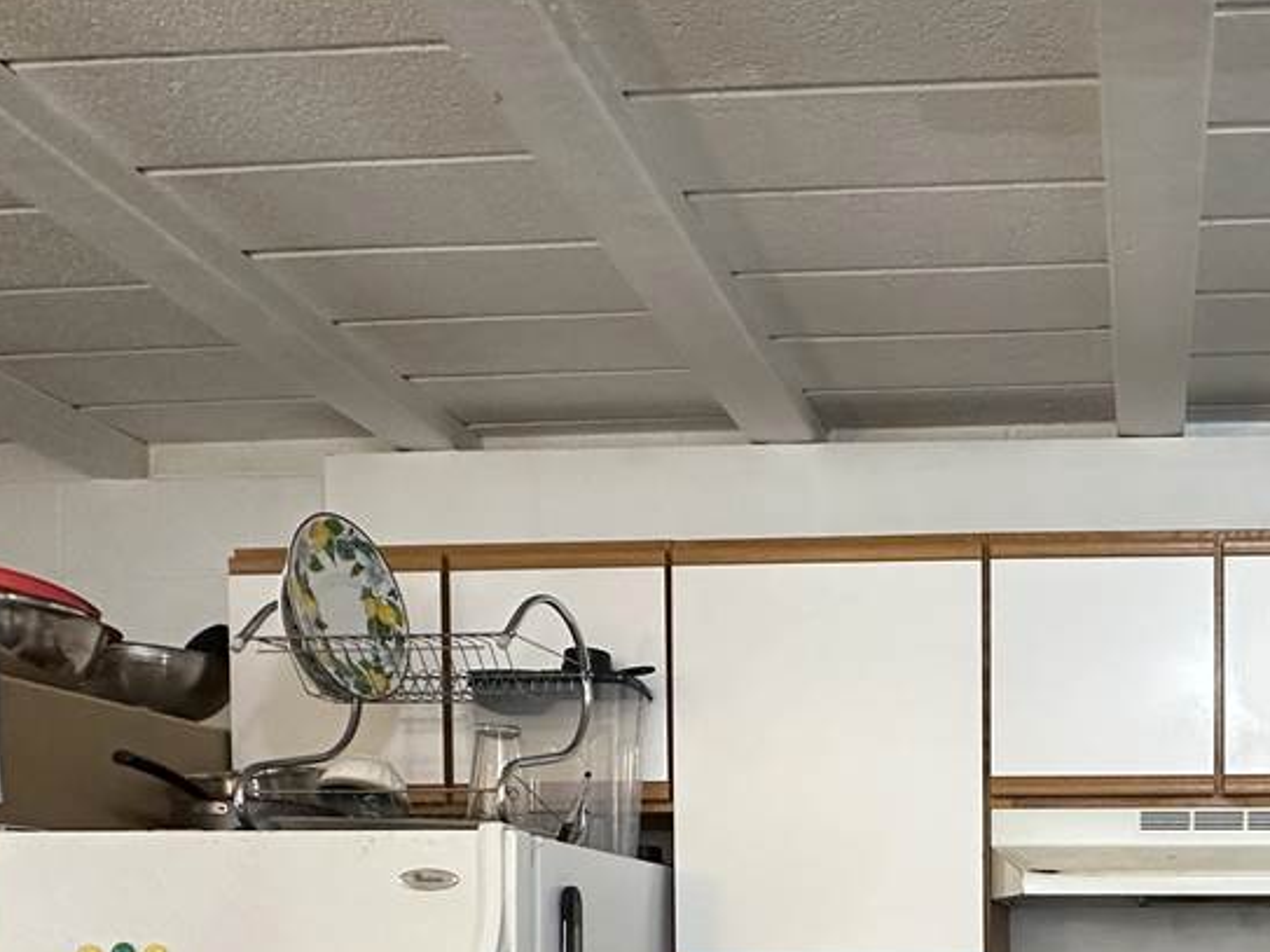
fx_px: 1210
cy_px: 980
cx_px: 1102
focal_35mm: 33
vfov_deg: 37.7
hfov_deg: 50.2
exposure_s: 1/60
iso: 320
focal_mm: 2.22
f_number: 2.2
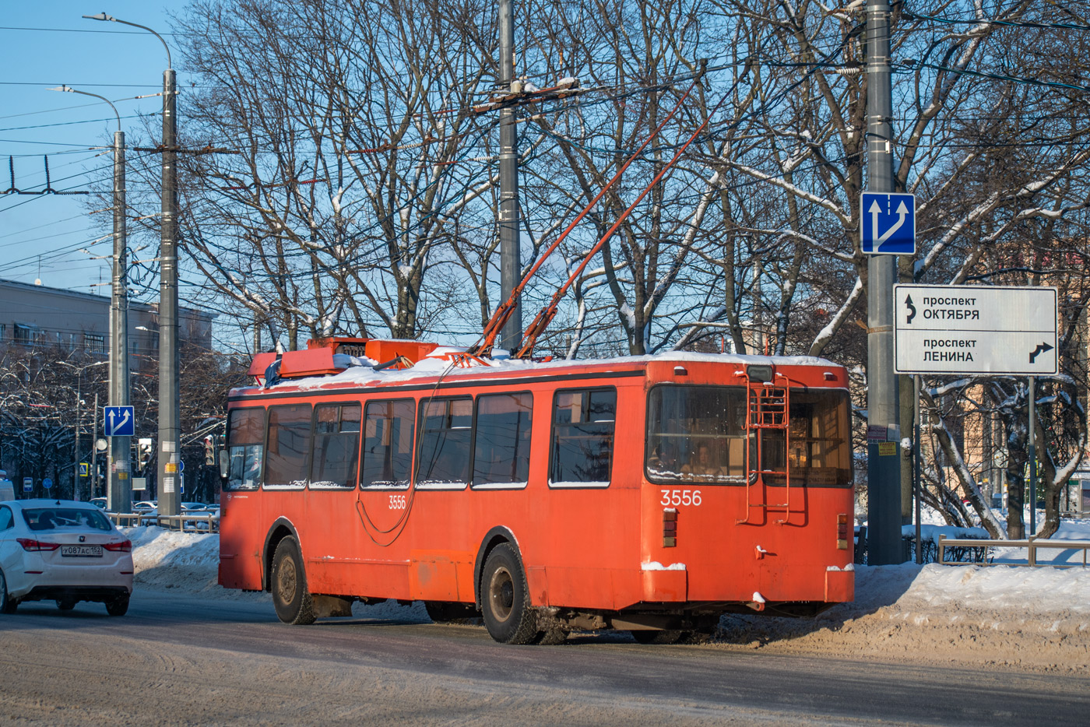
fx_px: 3180
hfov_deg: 19.5
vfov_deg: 13.0
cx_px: 545
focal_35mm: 105
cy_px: 364
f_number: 4.5
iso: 100
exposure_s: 1/800
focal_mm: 70
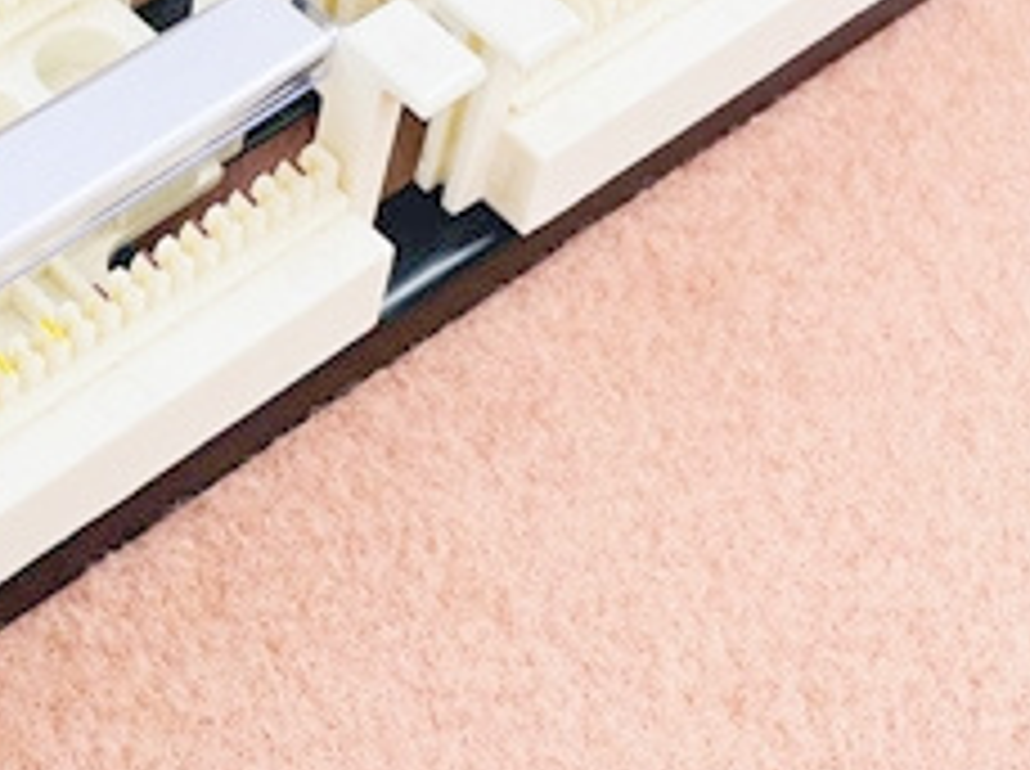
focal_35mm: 91
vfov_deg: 16.2
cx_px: -31
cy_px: 293
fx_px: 2703
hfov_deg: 20.8
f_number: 1.6
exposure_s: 1/154
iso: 32
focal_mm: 4.2
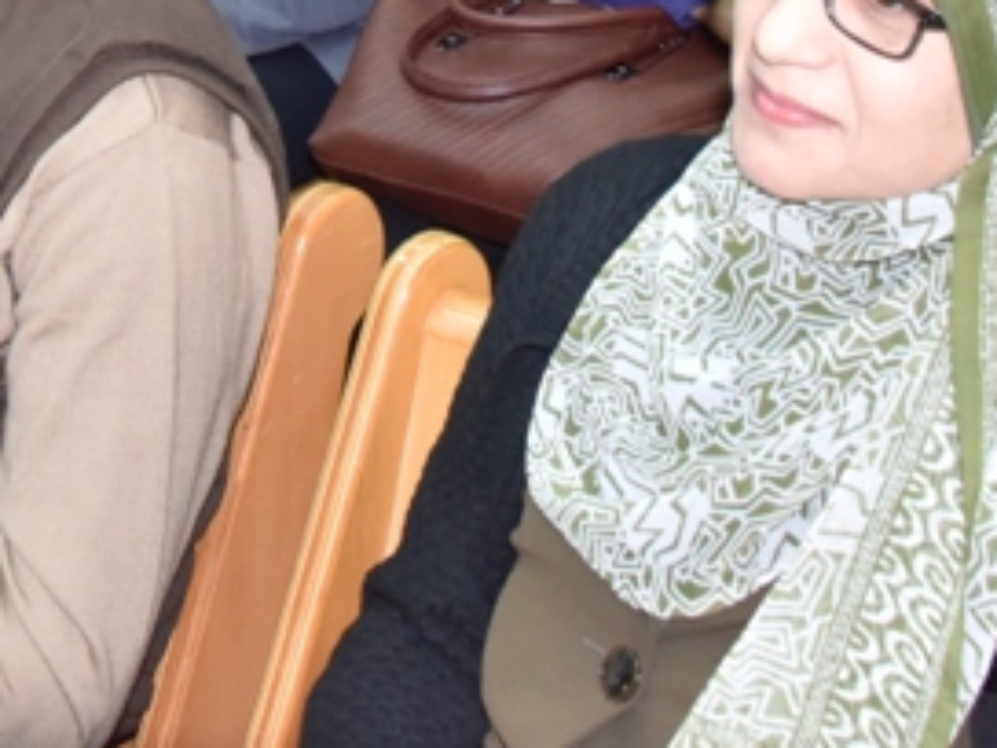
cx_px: 62
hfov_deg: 21.9
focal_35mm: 87
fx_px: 2506
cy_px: -500
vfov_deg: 15.2
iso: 2500
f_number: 6.3
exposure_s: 1/200
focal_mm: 24
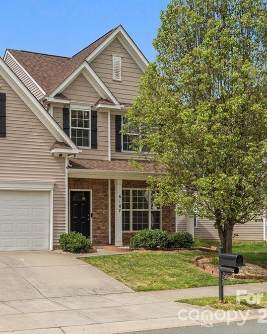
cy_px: 167
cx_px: 64
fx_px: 494
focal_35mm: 50
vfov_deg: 37.3
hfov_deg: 29.7
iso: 100
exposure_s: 1/160
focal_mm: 35
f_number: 6.3
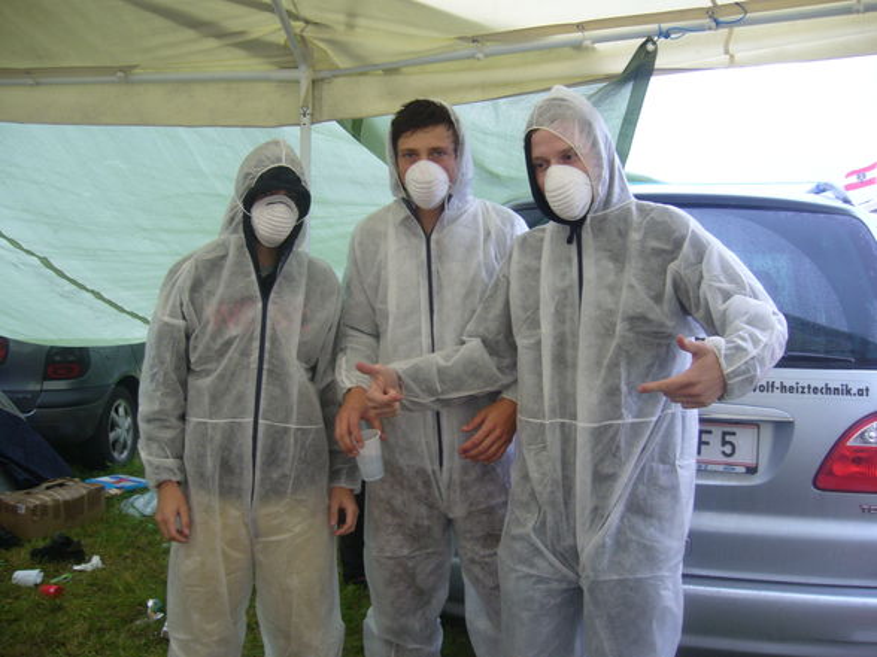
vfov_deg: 40.7
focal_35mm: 35
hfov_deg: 52.6
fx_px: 887
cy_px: 328
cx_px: 438
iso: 100
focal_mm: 5.8
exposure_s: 1/30
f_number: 2.8
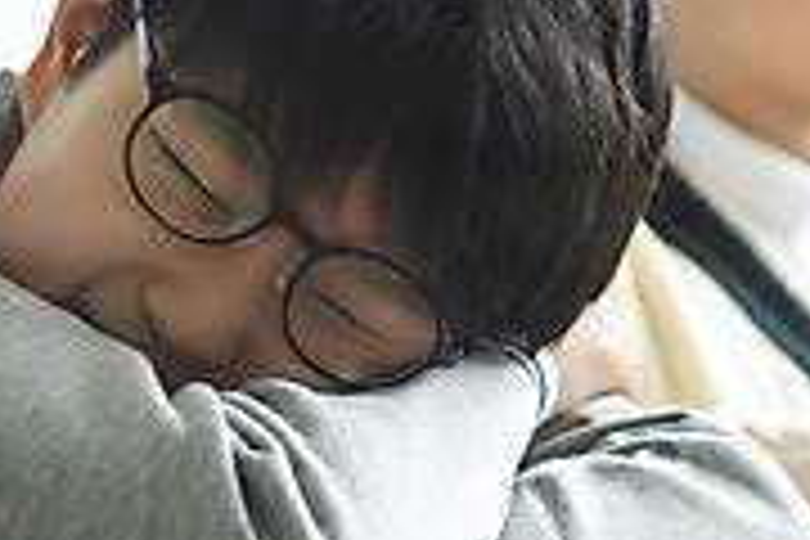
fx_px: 5242
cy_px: 356
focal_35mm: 233
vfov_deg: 5.9
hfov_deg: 8.8
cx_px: 227
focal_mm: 70
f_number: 2.8
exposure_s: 1/200
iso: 640
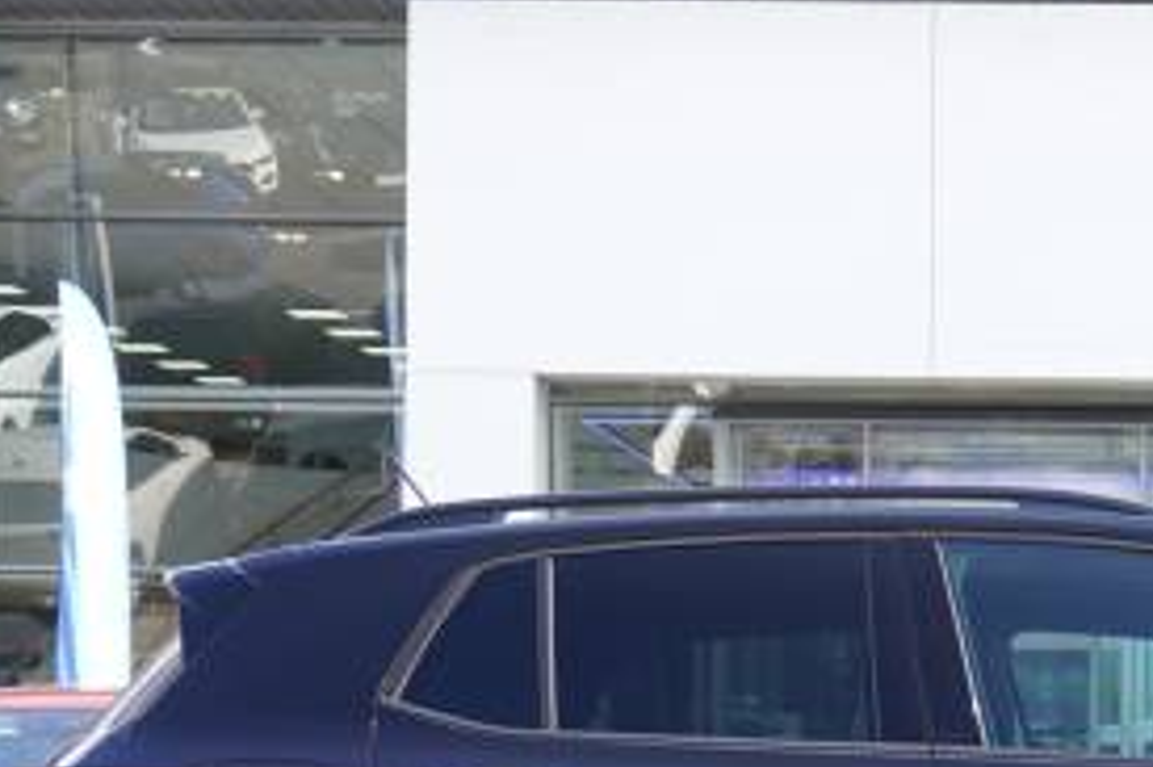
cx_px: 1119
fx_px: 3462
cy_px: 847
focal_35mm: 108
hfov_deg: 18.5
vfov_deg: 12.4
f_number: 5
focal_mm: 31
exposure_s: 1/60
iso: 125
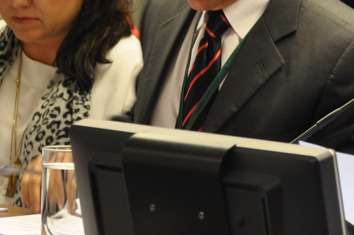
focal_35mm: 250
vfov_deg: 5.5
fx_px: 2455
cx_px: 373
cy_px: 33
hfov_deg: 8.2
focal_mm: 62
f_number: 5.3
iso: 320
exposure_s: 1/13
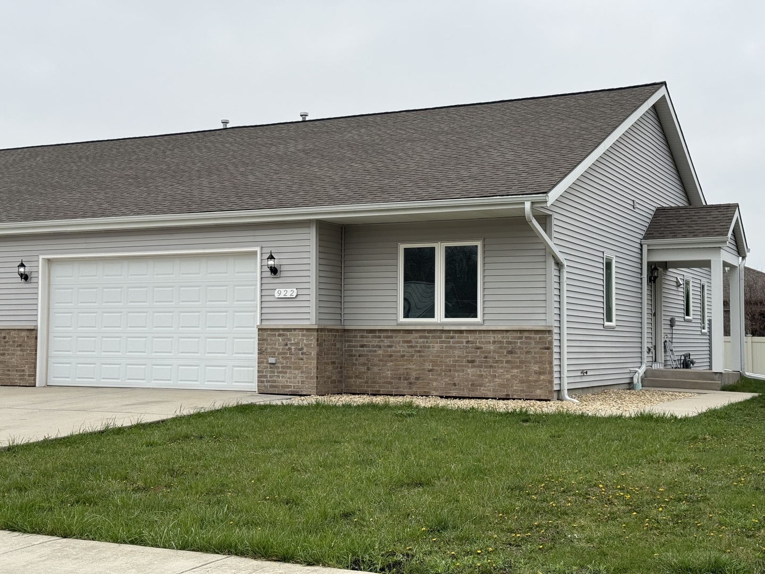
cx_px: 382
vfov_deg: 30.3
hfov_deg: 39.7
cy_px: 287
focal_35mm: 48
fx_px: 1061
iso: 64
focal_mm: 6.76
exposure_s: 1/2033
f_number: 1.78
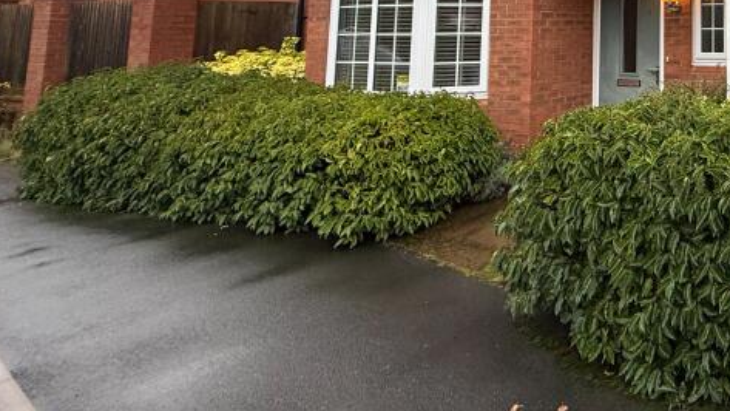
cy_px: -57
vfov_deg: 31.1
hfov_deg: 47.8
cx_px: 750
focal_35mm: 33
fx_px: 639
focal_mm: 2.22
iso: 160
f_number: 2.2
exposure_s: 1/99
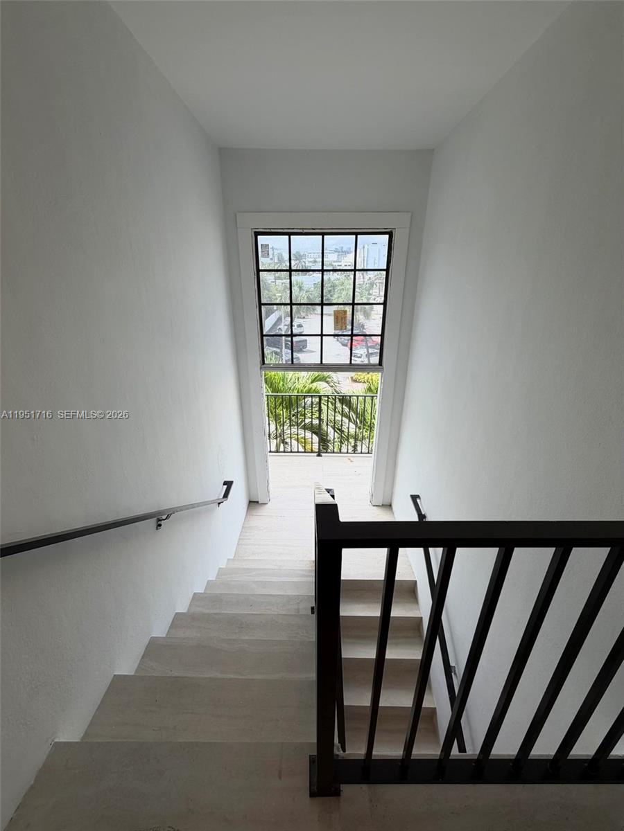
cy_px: 416
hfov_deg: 85.7
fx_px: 336
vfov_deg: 102.1
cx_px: 312
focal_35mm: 14
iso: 50
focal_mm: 2.22
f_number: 2.2
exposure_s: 1/353
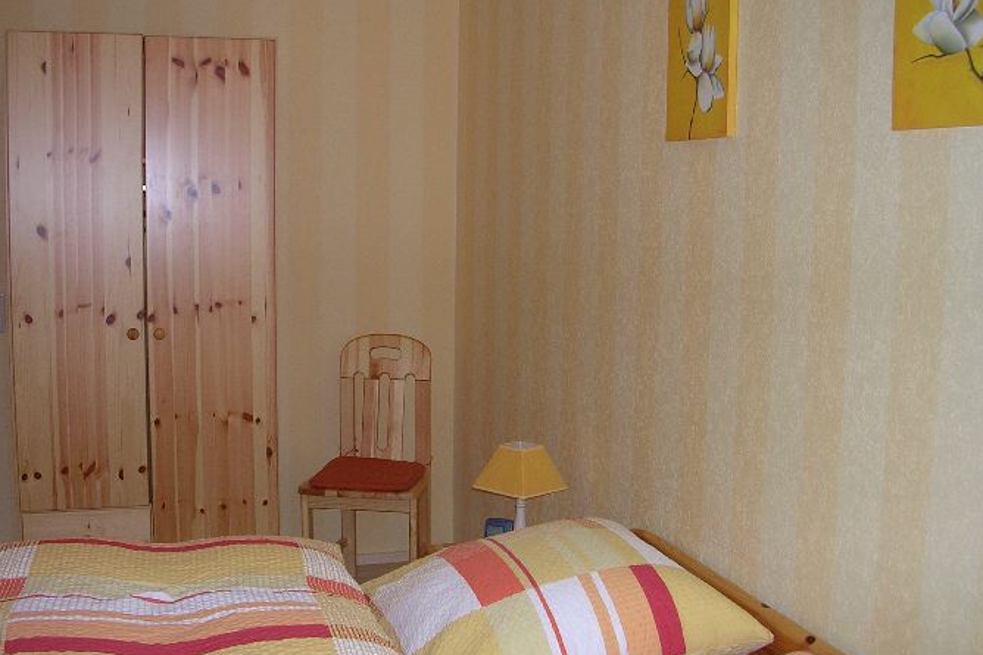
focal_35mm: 40
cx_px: 493
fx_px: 1092
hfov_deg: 48.5
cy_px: 336
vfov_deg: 33.4
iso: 55
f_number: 2.8
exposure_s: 1/60.1
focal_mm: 5.8
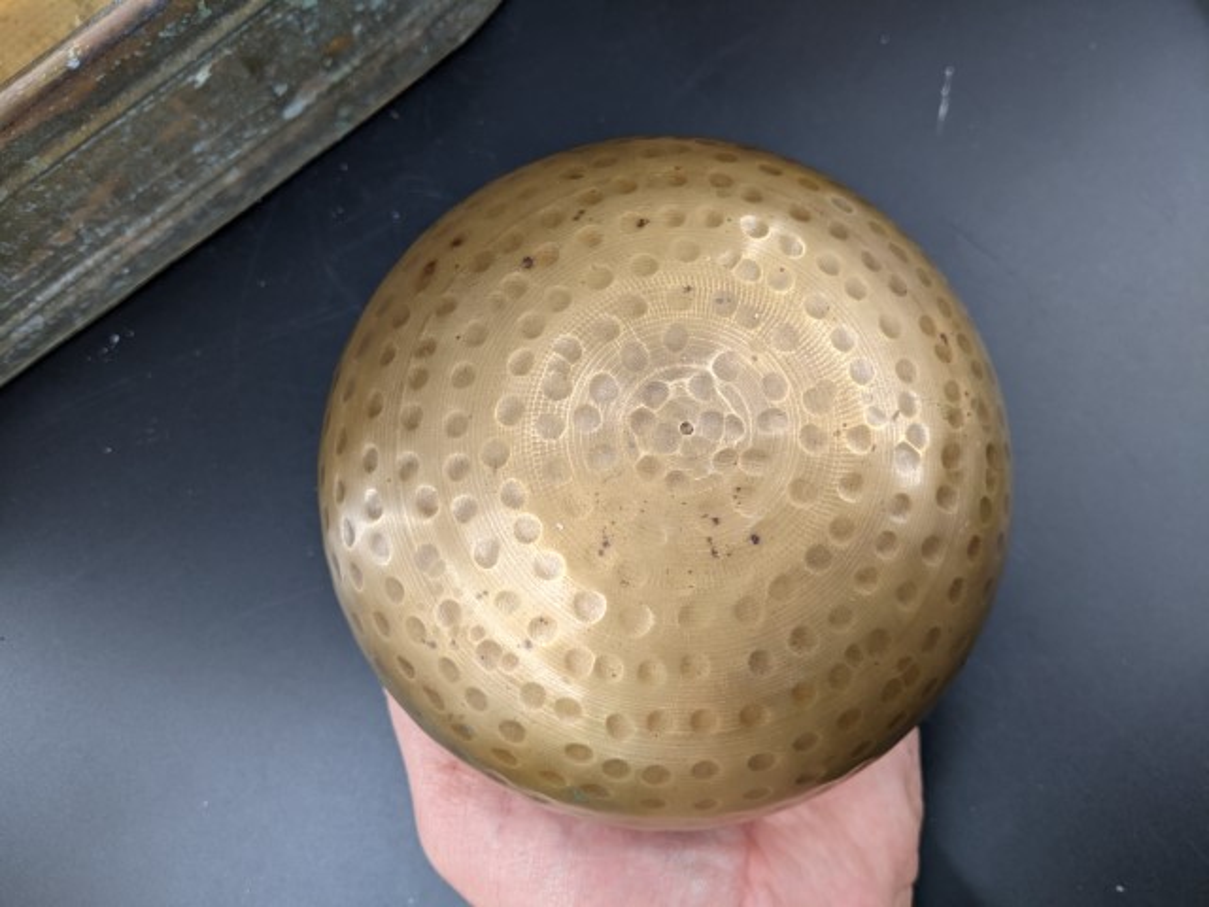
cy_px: 454
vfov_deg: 51.4
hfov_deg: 65.3
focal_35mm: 27
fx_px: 943
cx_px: 604
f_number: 1.8
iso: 67
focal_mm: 4.44
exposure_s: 1/120
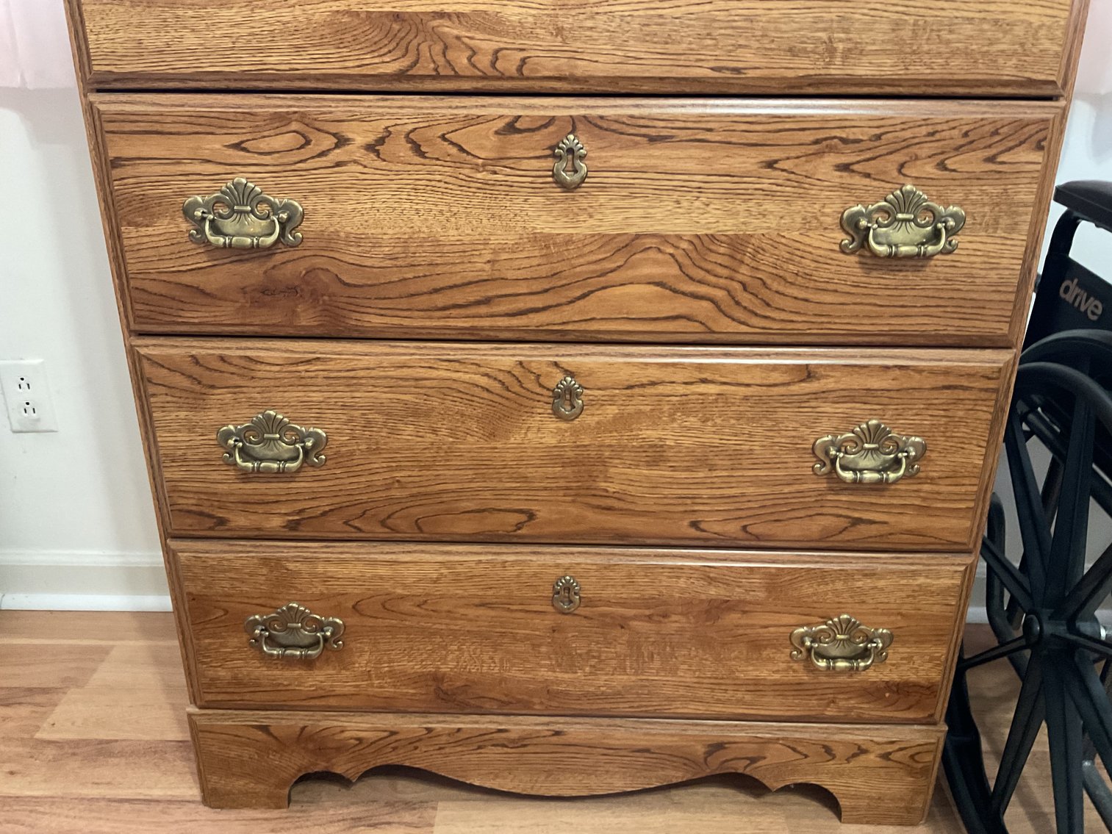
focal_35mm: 29
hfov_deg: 61.7
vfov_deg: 48.2
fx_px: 932
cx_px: 556
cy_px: 417
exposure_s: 1/30
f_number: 1.8
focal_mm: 3
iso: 320
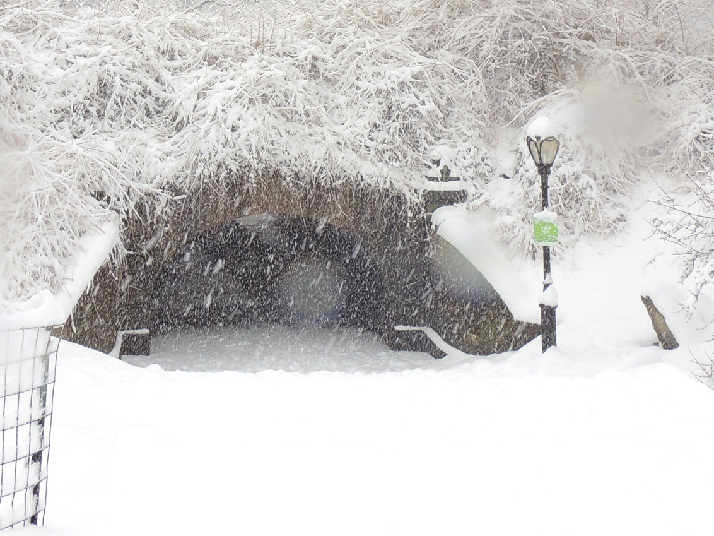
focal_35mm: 53
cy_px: -24
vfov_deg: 25.8
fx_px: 1093
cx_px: 264
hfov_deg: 35.9
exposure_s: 1/100
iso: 100
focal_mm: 4.3
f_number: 3.7
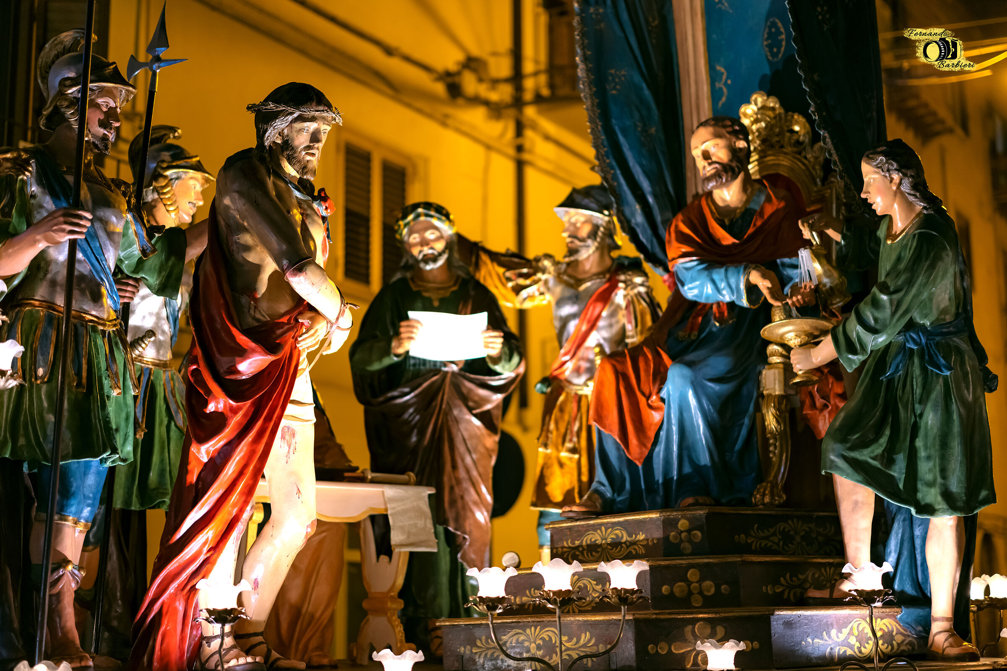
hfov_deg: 36.2
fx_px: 1538
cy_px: 336
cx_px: 504
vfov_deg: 24.6
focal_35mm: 55
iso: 640
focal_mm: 55
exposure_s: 1/125
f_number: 1.8
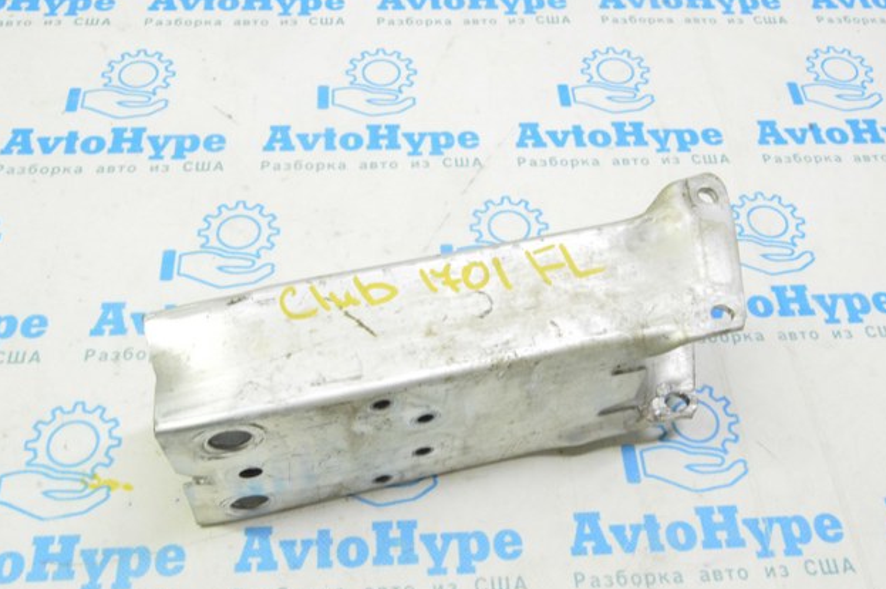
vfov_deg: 35.9
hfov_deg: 51.9
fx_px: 910
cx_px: 452
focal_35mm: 37
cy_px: 298
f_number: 20
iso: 6400
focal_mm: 24
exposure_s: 1/20
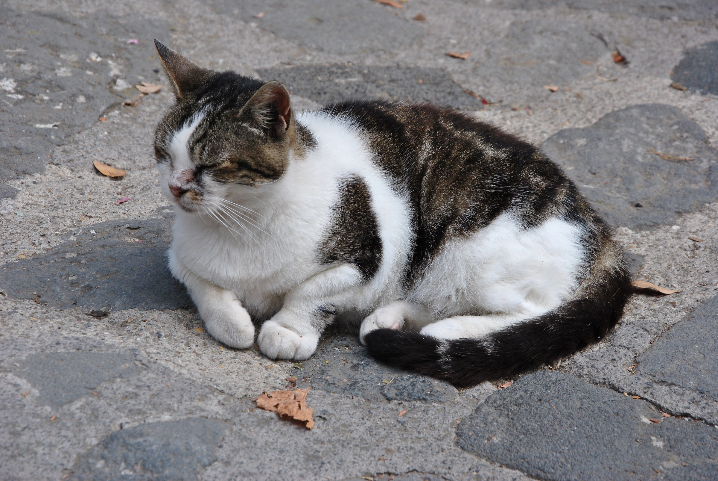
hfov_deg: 14.8
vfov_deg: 10.0
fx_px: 2755
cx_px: 359
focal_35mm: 138
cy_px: 240
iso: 200
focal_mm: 92
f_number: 9
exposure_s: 1/160
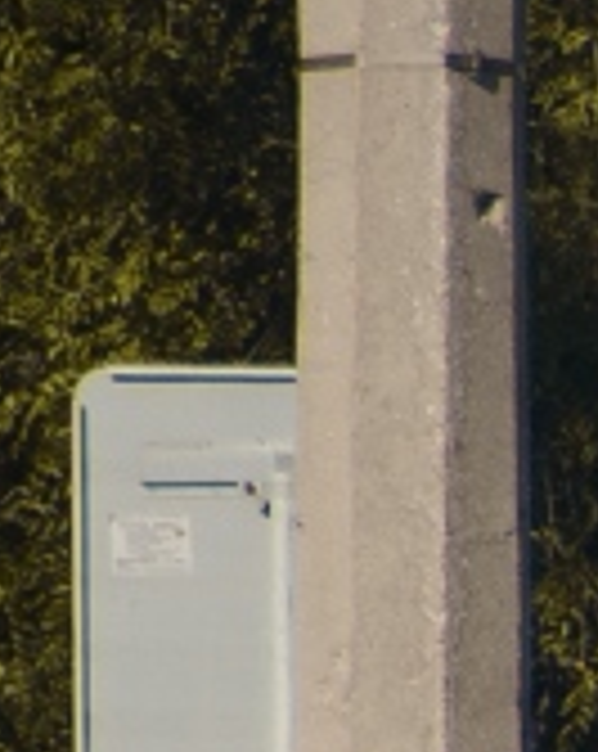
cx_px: 2554
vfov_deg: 1.0
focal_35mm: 2028
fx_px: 44989
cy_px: 1614
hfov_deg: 0.8
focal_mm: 200
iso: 100
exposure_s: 1/250
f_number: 5.6
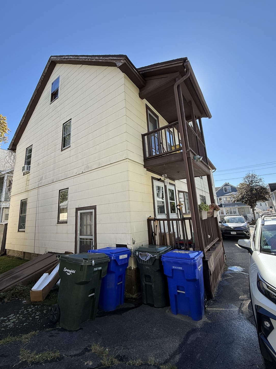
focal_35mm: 15
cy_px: 183
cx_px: 138
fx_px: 160
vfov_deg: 98.2
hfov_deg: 81.7
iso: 50
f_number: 2.2
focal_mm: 2.22
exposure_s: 1/482
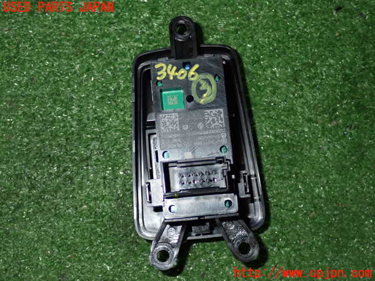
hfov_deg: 35.5
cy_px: 140
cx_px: 188
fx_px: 585
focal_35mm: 54
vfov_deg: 27.0
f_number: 10
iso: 800
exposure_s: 1/50
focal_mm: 9.65
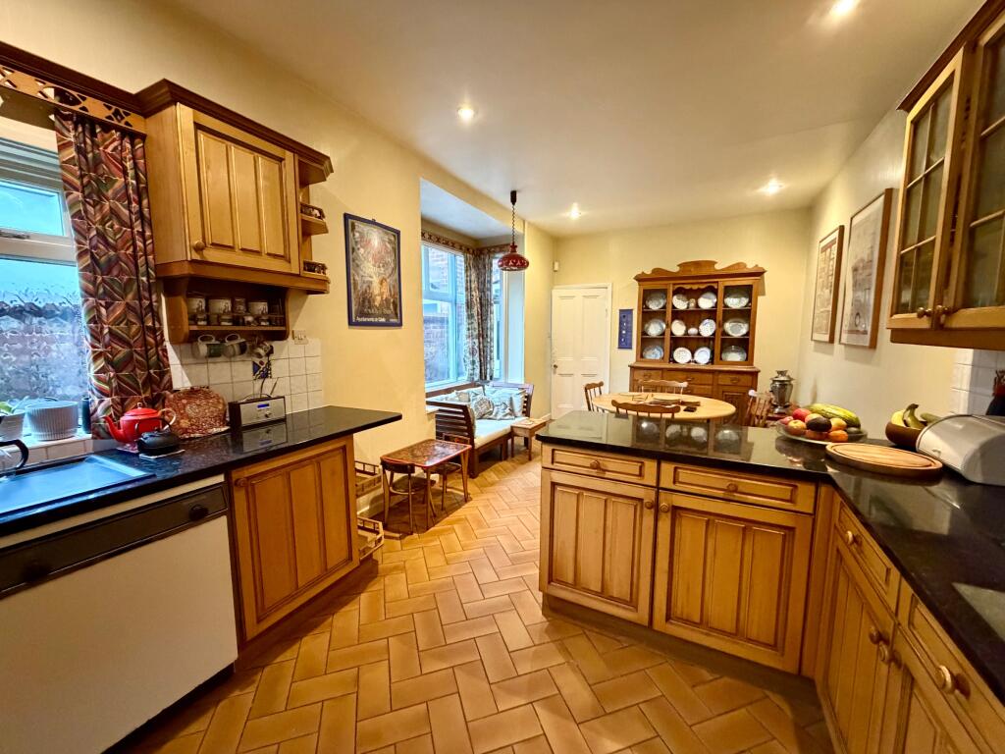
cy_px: 377
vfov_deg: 85.7
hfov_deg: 102.1
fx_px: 406
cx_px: 502
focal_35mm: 14
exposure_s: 1/50
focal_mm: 2.22
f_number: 2.2
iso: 1000
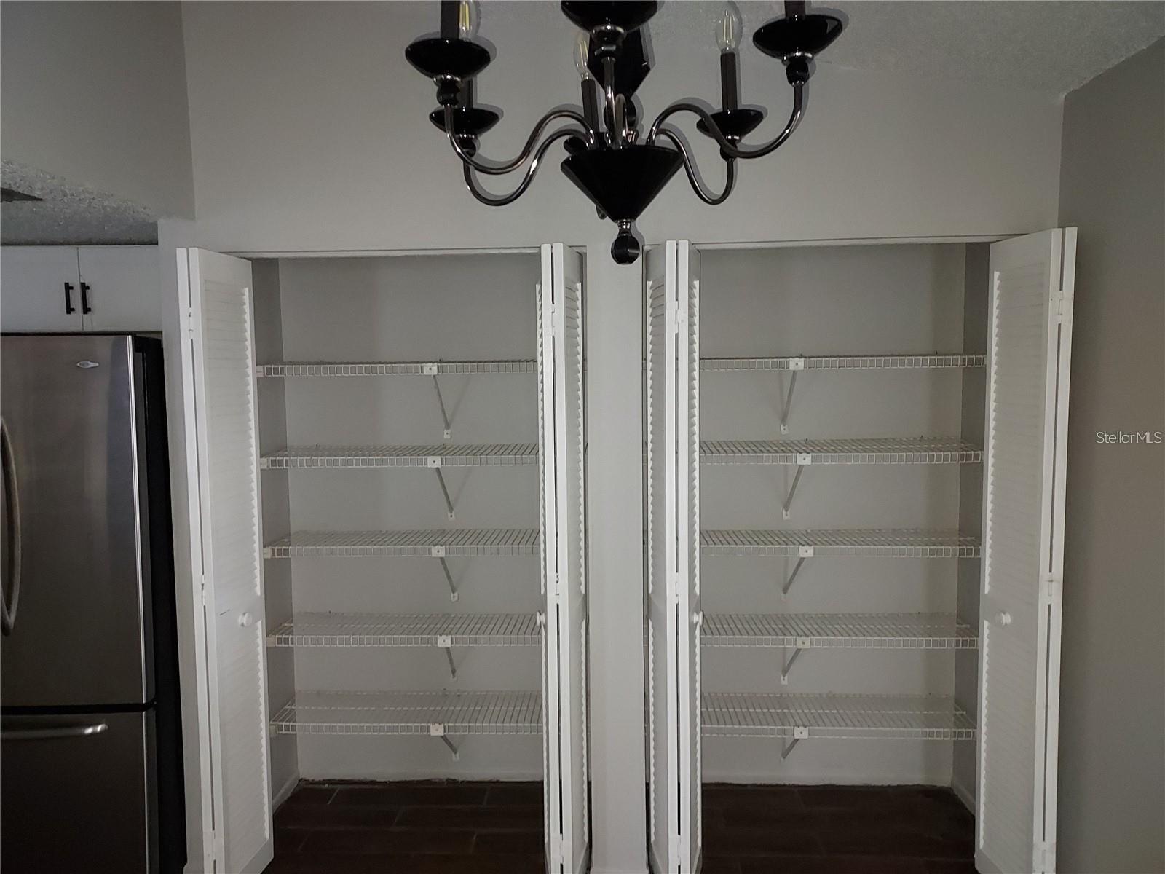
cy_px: 437
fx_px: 808
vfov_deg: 56.8
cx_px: 582
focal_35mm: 24
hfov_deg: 71.6
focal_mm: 4.6
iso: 500
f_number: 1.8
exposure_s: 1/24
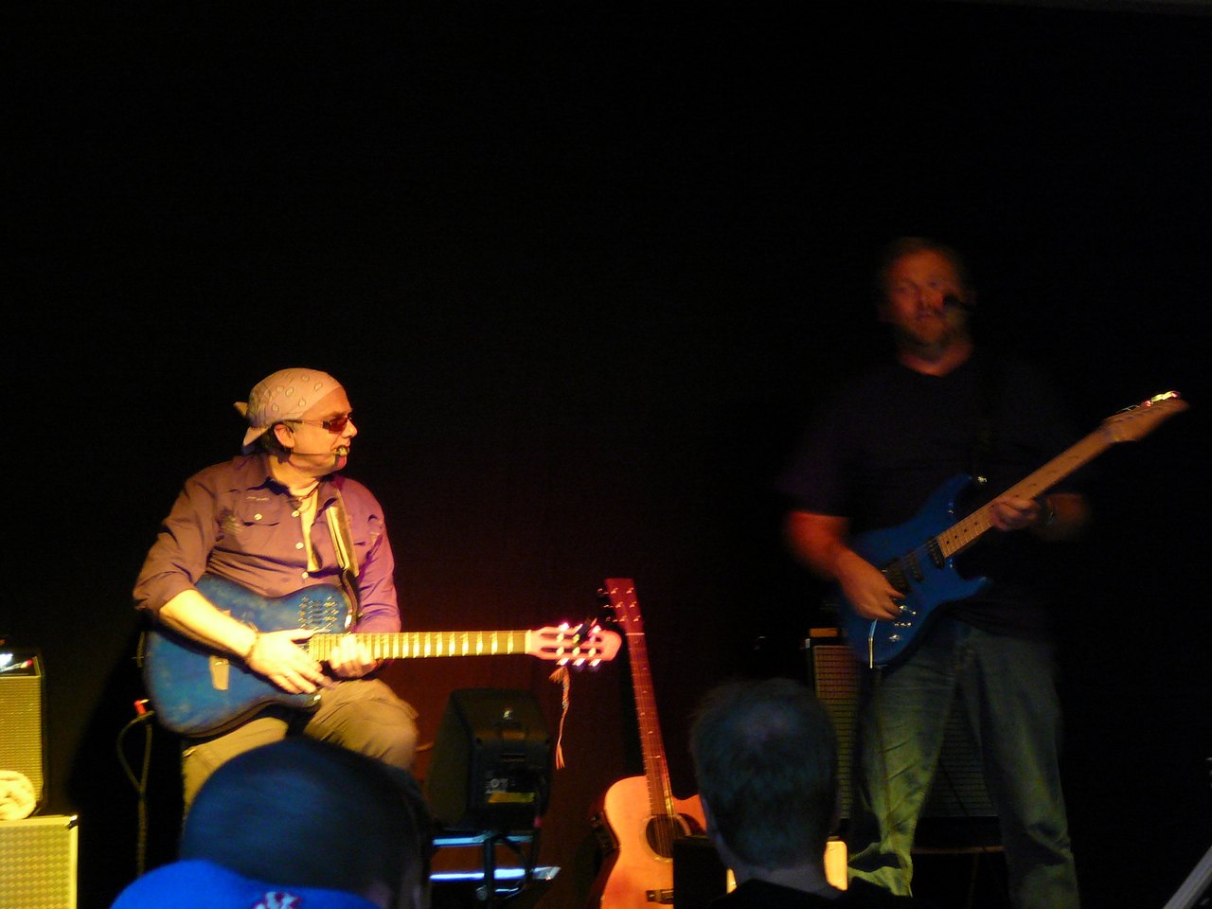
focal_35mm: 105
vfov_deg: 14.1
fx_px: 3676
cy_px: 454
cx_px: 606
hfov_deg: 18.7
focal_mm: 15.6
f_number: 3.9
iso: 200
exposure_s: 1/8
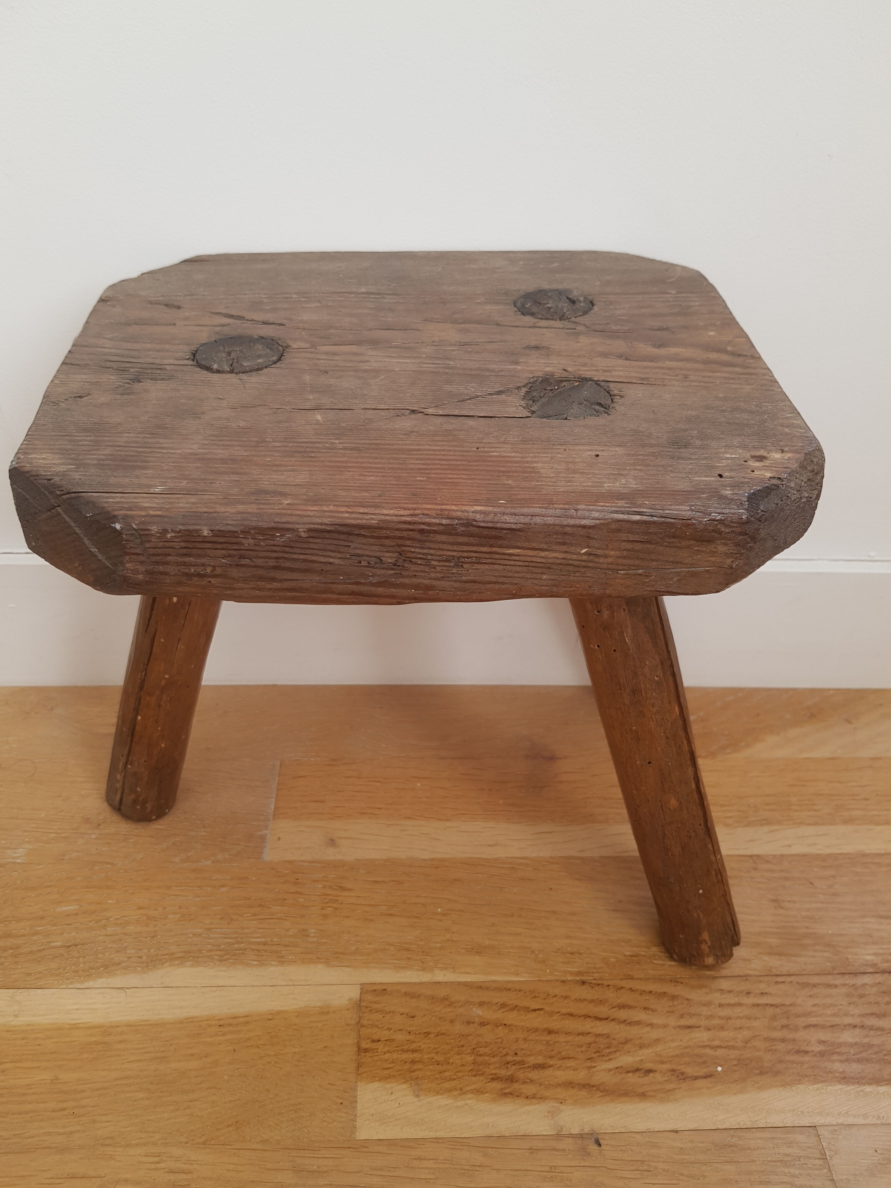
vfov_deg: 67.3
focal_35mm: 26
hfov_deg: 53.1
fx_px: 892
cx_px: 446
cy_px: 594
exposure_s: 1/50
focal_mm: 4.2
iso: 50
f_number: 1.7
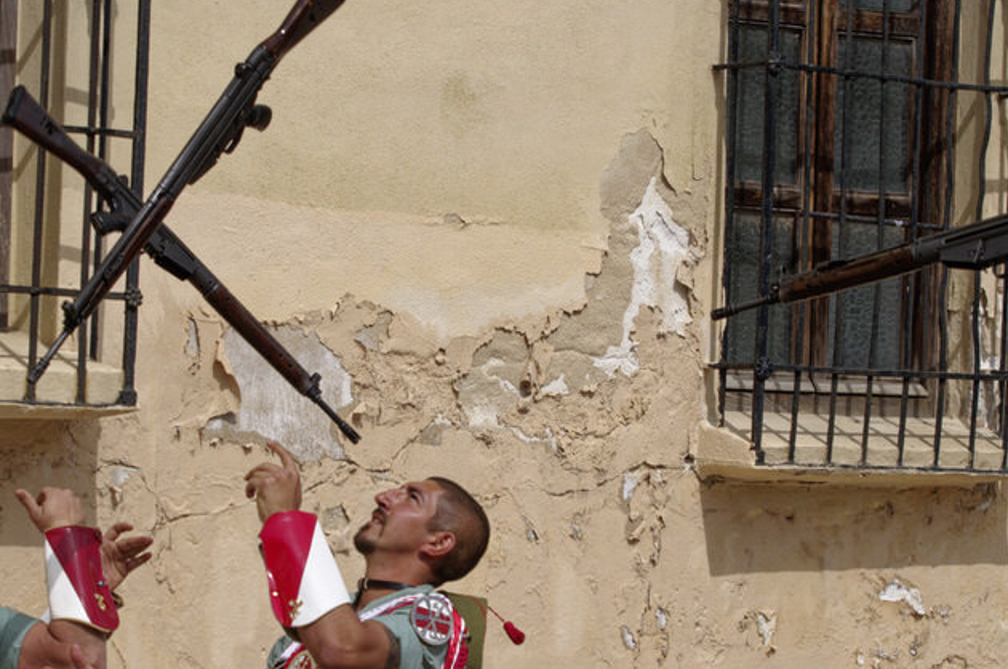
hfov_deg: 10.3
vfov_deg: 6.8
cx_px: 461
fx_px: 5591
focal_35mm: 200
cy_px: 476
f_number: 9.5
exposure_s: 1/1500
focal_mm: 70
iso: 200
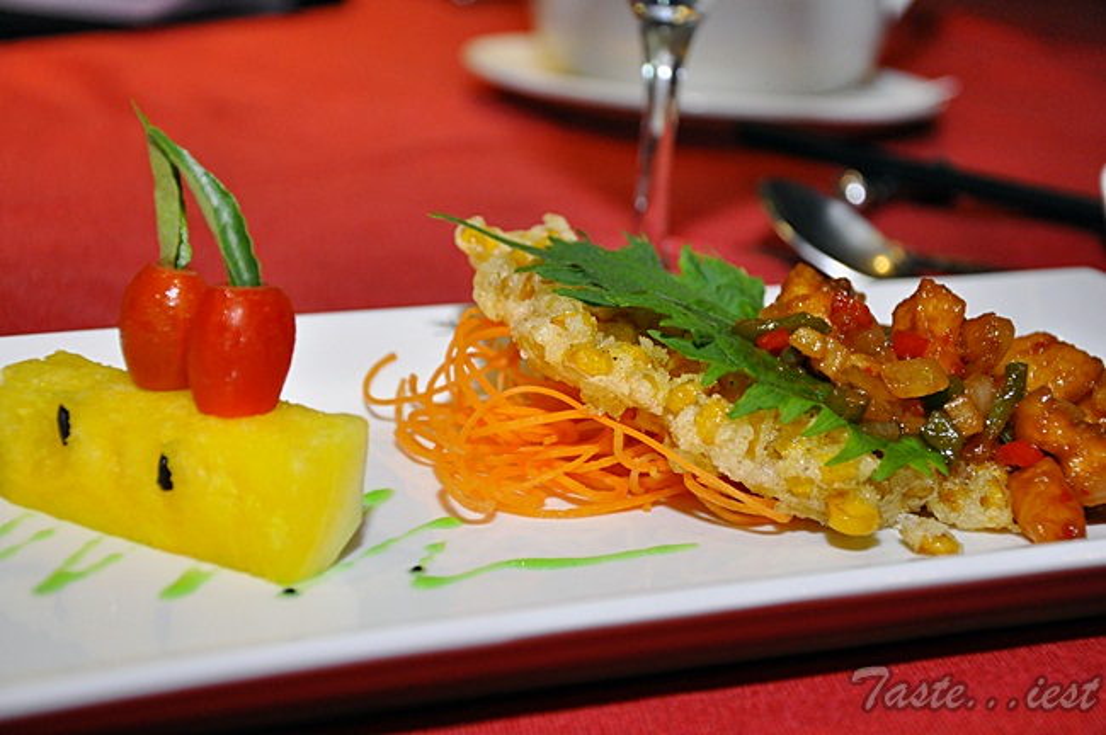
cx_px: 553
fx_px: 2854
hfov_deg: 21.9
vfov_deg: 14.7
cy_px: 368
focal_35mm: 93
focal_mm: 62
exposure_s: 1/50
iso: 1250
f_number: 5.3
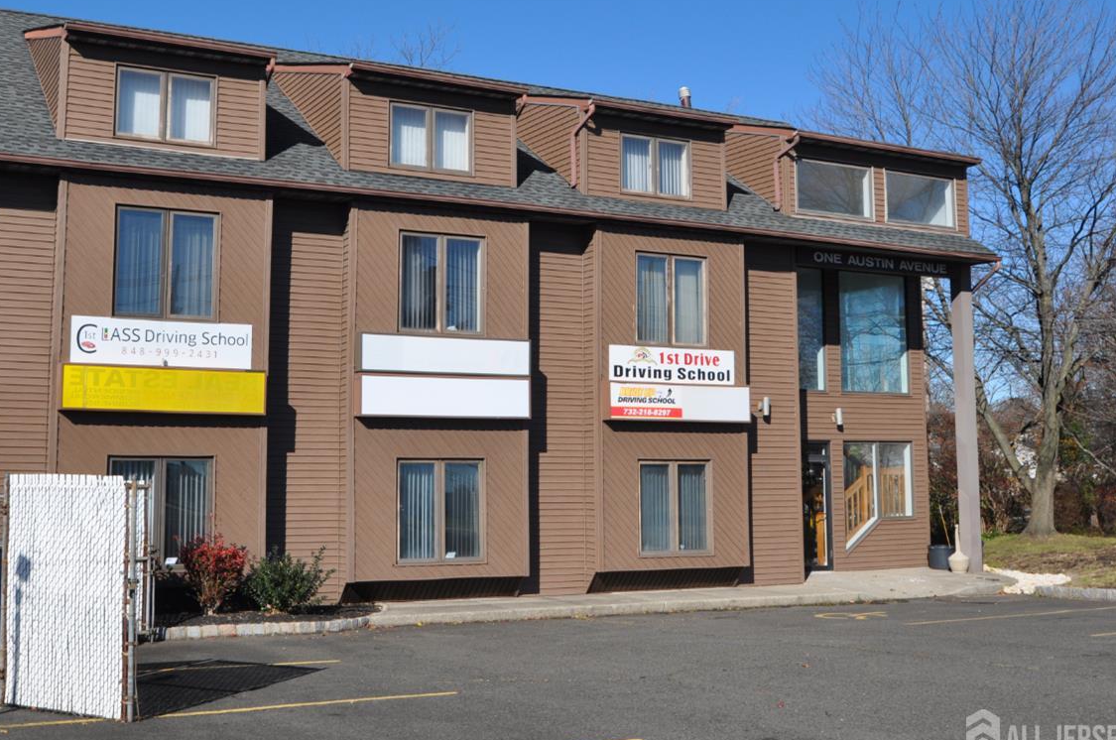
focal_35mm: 40
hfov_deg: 48.3
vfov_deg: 33.2
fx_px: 1238
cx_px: 467
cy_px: 288
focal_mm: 20
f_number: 9.5
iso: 200
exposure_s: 1/350
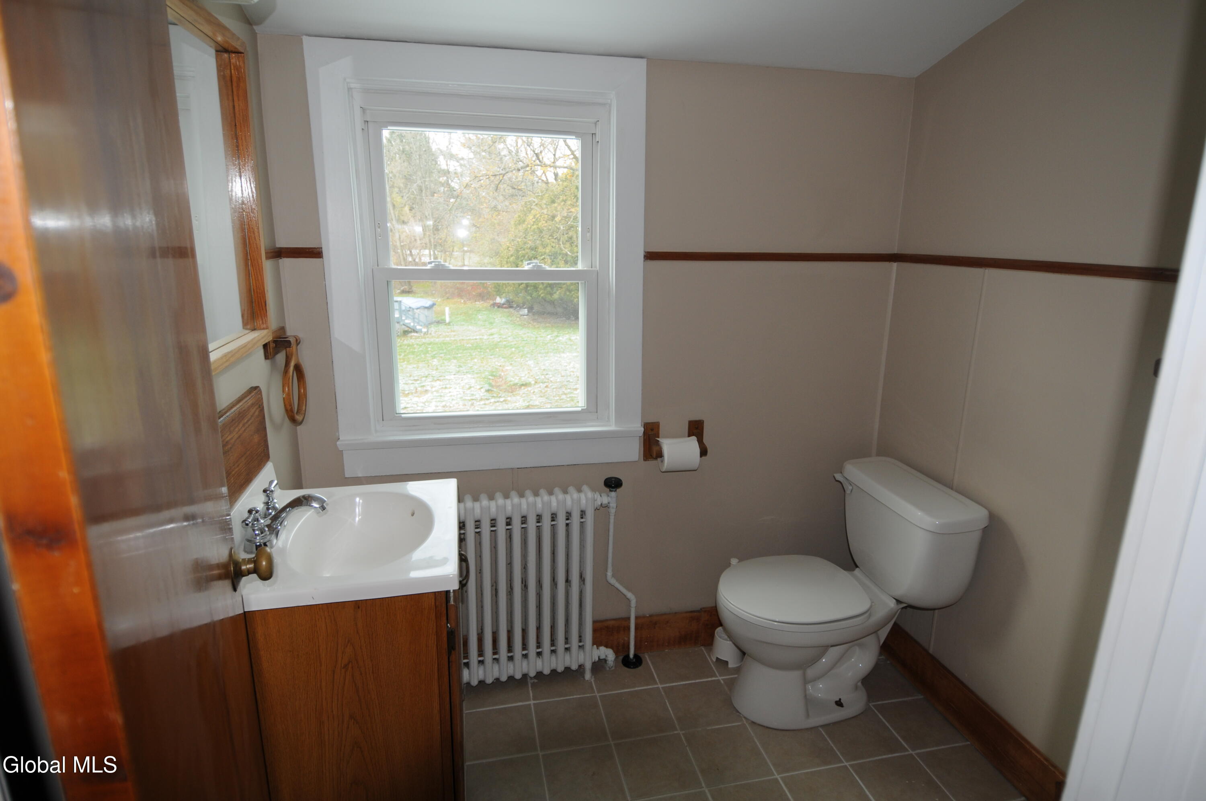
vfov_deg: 63.1
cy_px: 400
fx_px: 652
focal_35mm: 20
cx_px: 603
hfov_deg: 85.5
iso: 200
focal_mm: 13
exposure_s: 1/60
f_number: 4
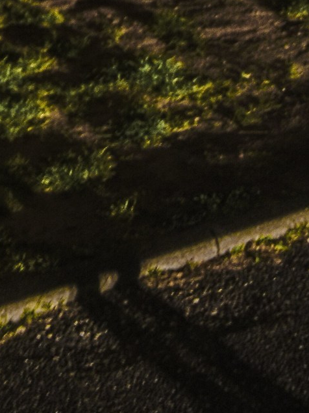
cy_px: -157
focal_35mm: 120
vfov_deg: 15.5
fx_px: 1429
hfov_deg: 12.2
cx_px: -6
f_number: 2.8
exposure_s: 1/1.67
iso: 200
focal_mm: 22
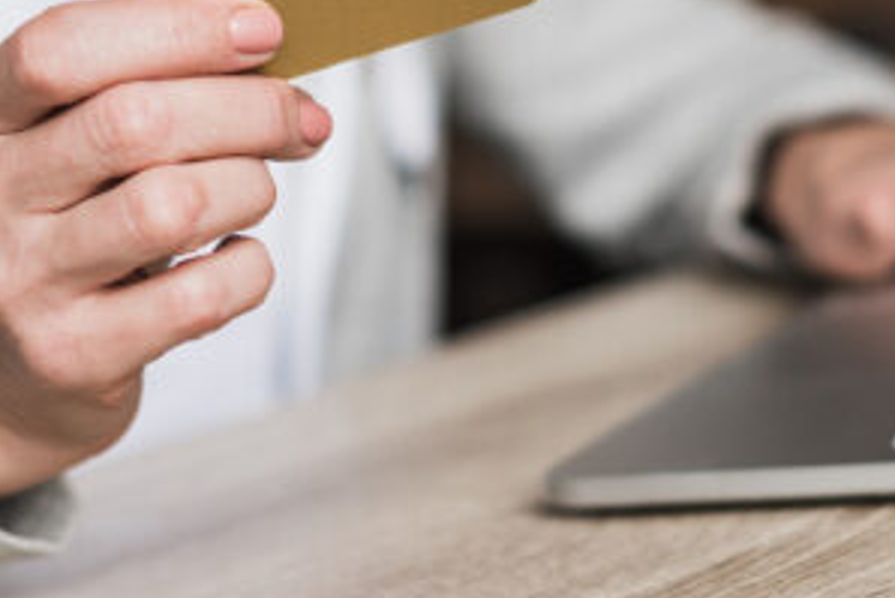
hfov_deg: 15.9
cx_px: 577
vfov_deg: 10.6
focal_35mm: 129
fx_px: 3208
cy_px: 53
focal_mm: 50
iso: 200
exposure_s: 1/200
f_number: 2.5
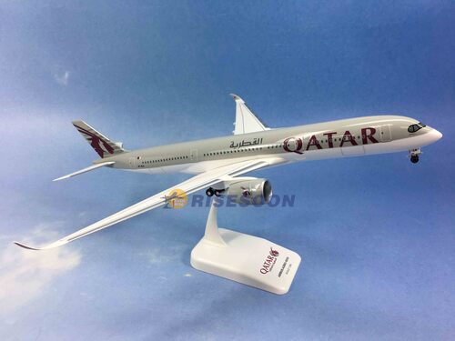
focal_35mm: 29
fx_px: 381
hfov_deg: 61.7
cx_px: 228
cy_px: 170
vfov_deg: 48.2
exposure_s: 1/120
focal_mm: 4.15
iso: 25
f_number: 2.2
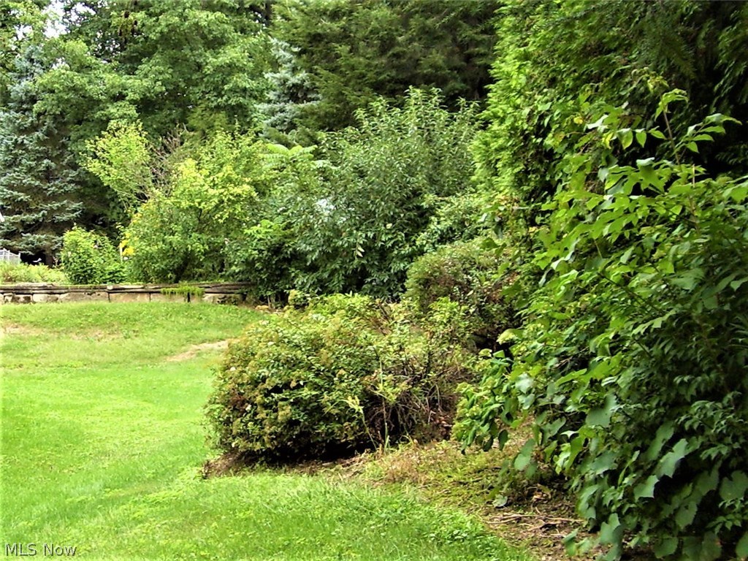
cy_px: 280
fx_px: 778
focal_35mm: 36
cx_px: 374
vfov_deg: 39.7
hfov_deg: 51.4
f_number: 2.7
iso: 80
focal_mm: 6
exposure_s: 1/250
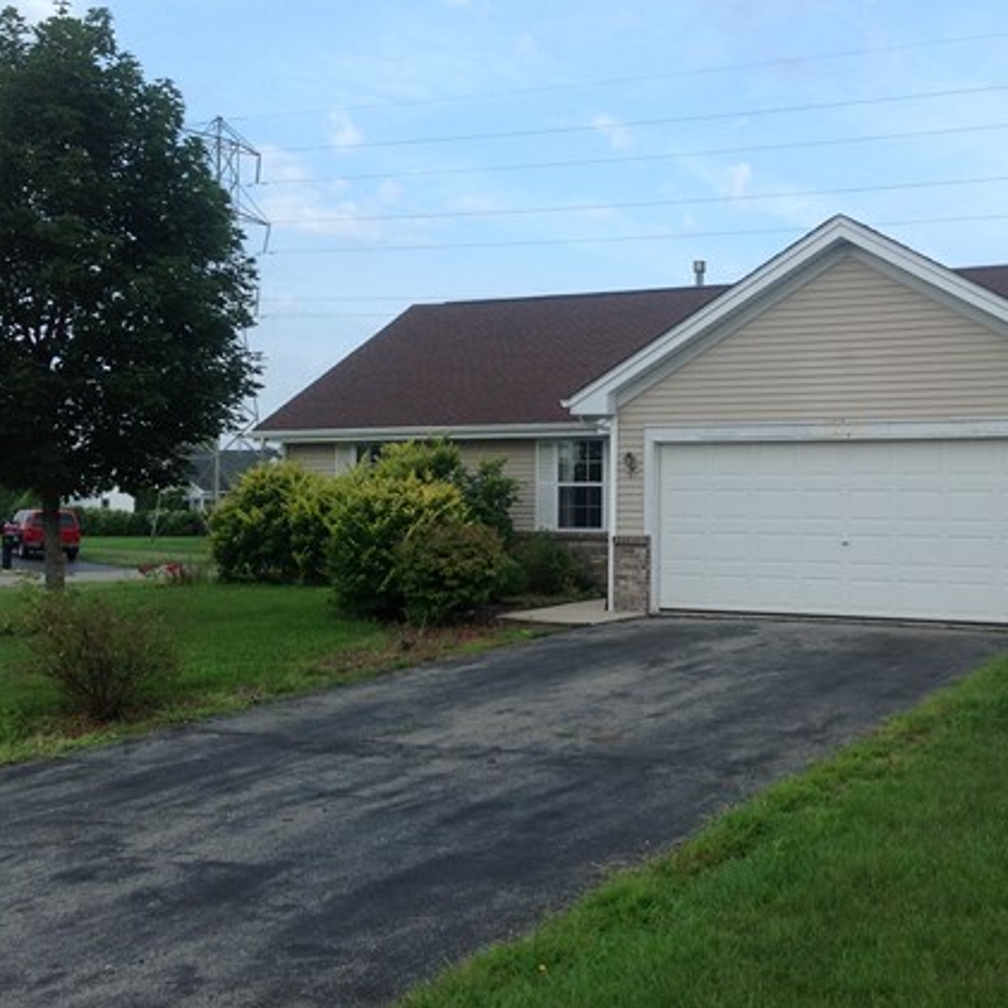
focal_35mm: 47
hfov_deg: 35.8
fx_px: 1548
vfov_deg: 36.0
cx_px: 644
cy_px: 474
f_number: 2.4
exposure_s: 1/944
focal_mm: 4.28
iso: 50
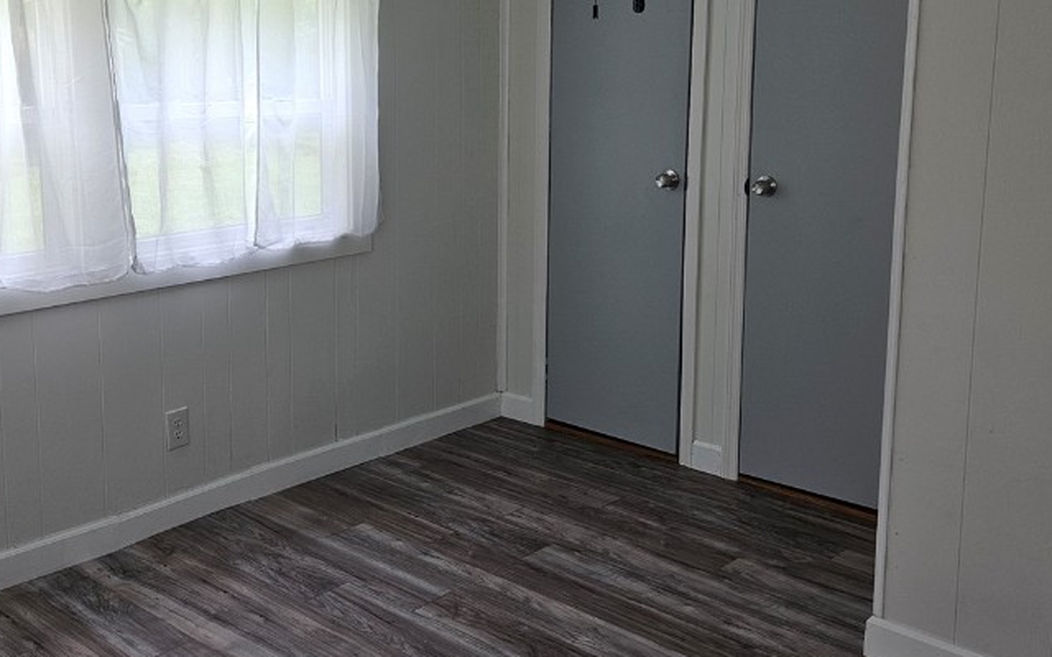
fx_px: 1118
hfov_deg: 50.2
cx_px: 450
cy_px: 260
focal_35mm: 39
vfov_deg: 32.7
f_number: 1.8
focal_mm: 5.4
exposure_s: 1/180
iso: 64
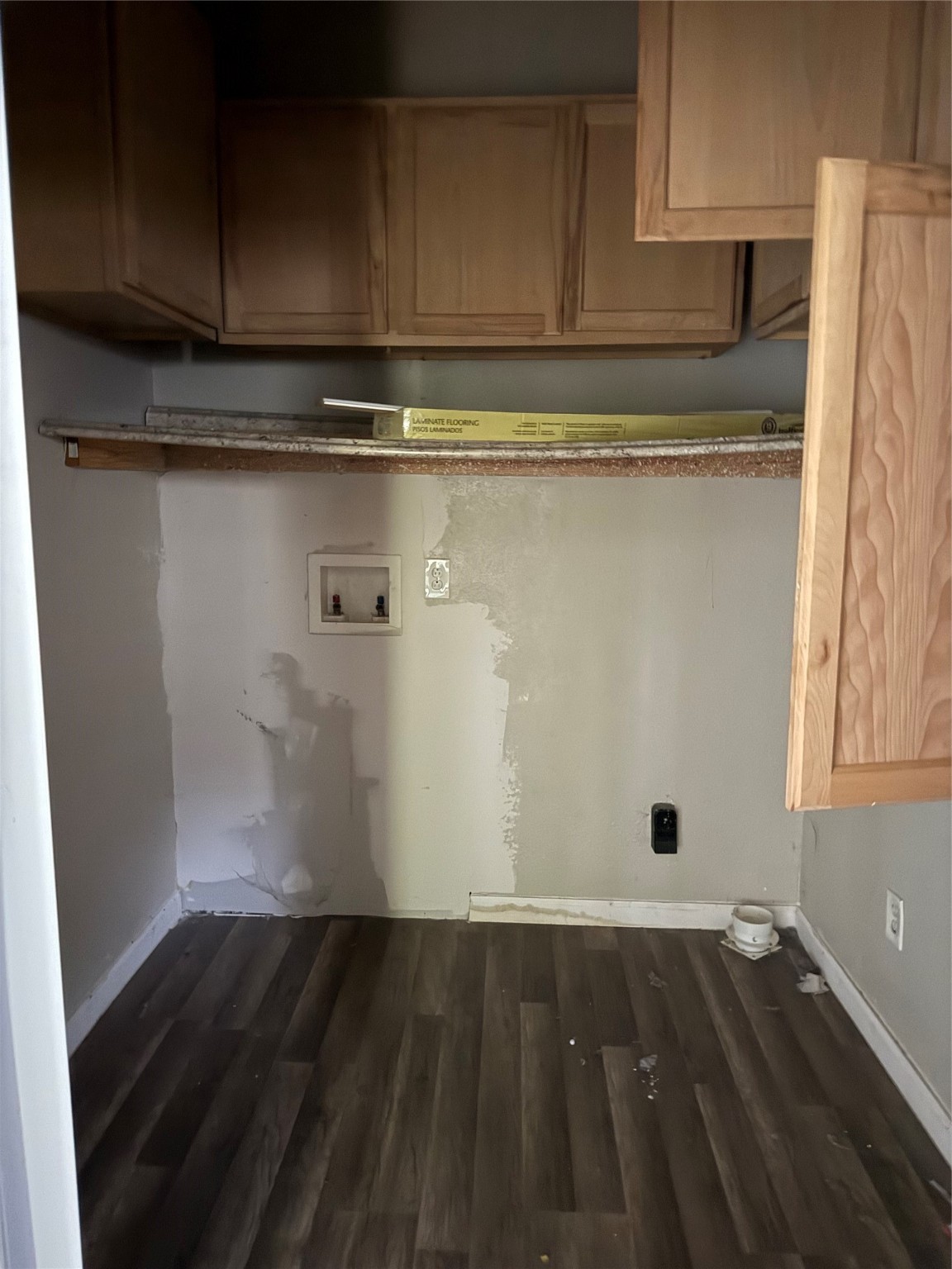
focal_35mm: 24
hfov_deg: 56.8
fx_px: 880
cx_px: 476
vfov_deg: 71.6
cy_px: 634
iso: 1250
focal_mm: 6.76
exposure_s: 1/9
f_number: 1.78
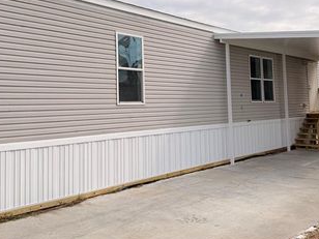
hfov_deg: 47.8
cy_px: 82
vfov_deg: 36.5
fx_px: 359
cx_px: 167
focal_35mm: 39
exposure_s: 1/3425
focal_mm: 6.76
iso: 100
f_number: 1.78
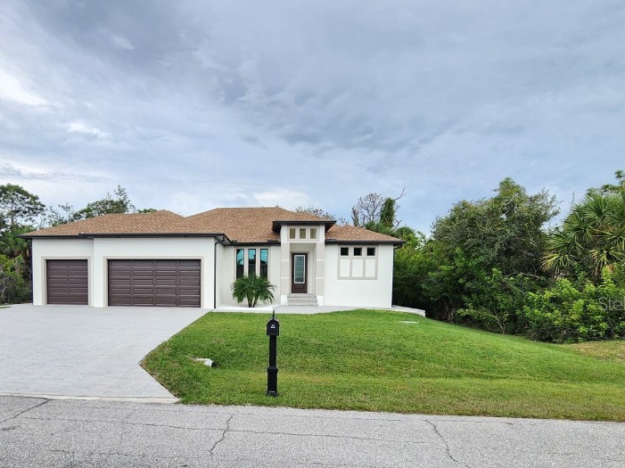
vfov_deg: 67.2
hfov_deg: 82.7
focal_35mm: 19
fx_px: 343
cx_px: 226
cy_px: 303
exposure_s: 1/204
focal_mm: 2.2
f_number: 2.2
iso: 50
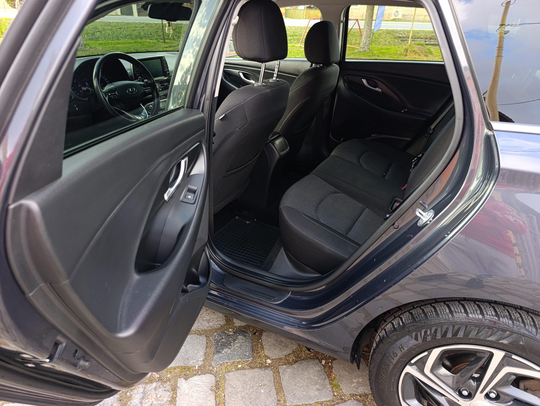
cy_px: 203
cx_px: 270
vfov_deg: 59.0
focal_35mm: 23
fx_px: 359
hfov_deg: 73.8
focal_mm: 6.14
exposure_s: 1/100
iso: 320
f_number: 1.6
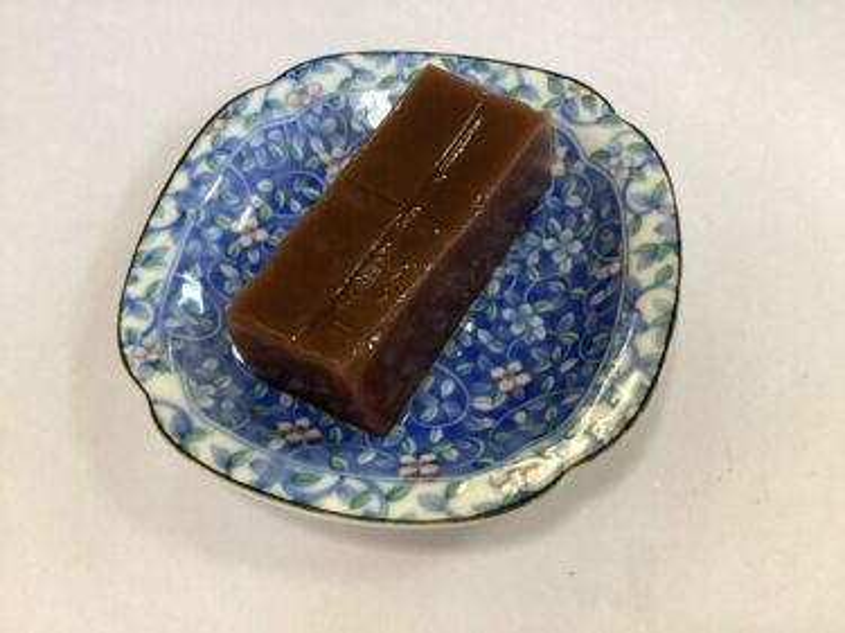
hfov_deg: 58.4
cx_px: 422
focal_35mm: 31
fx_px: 756
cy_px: 316
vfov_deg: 45.4
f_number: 2.4
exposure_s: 1/60
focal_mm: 3.3
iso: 200
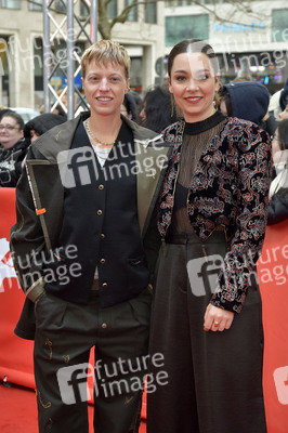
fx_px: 781
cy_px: 216
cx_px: 144
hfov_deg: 20.9
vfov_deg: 31.0
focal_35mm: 65
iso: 1250
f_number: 5.6
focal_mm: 65
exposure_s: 1/200
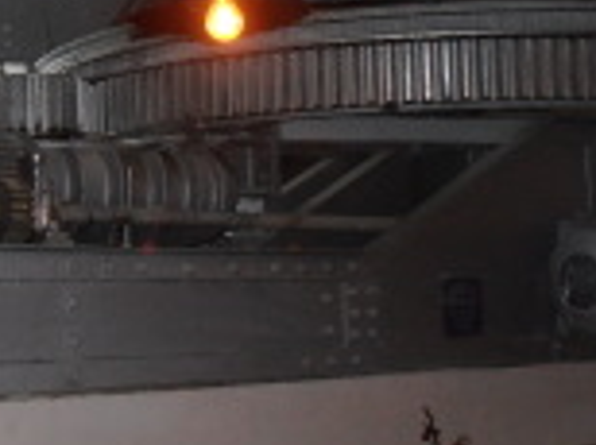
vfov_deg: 19.5
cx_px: 178
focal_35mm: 75
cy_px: 147
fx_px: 1289
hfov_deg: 25.8
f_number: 3
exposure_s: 1/30
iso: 125
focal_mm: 4.2
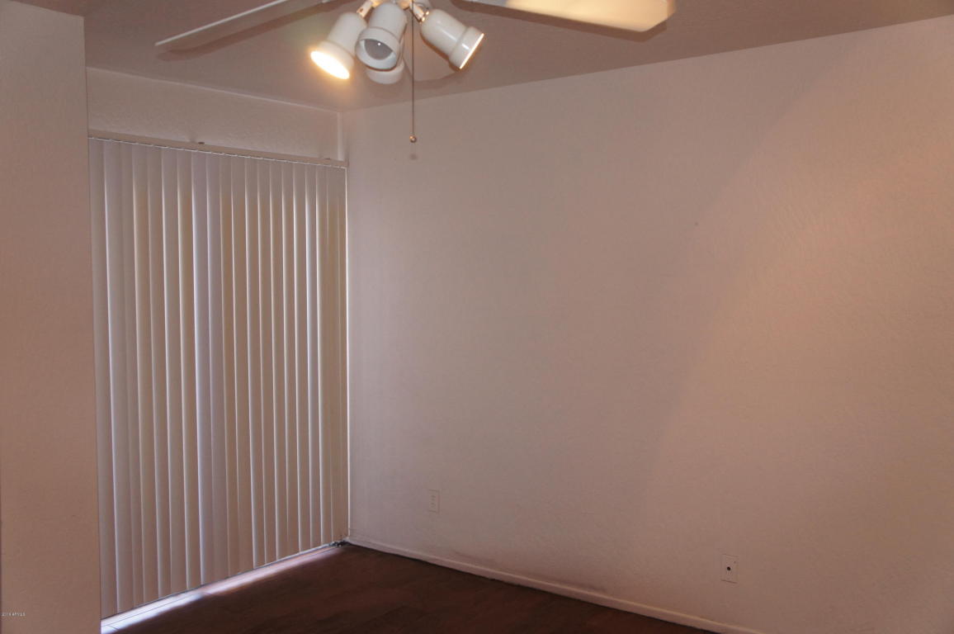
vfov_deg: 39.9
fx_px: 874
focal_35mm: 33
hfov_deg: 57.3
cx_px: 477
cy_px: 317
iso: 800
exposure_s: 1/60
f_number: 4
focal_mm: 22
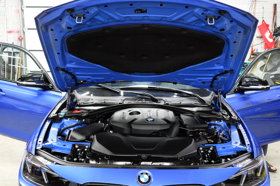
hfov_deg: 53.2
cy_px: 93
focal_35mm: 36
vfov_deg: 36.7
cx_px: 140
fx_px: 279
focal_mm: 24
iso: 1250
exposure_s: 1/80
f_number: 3.5
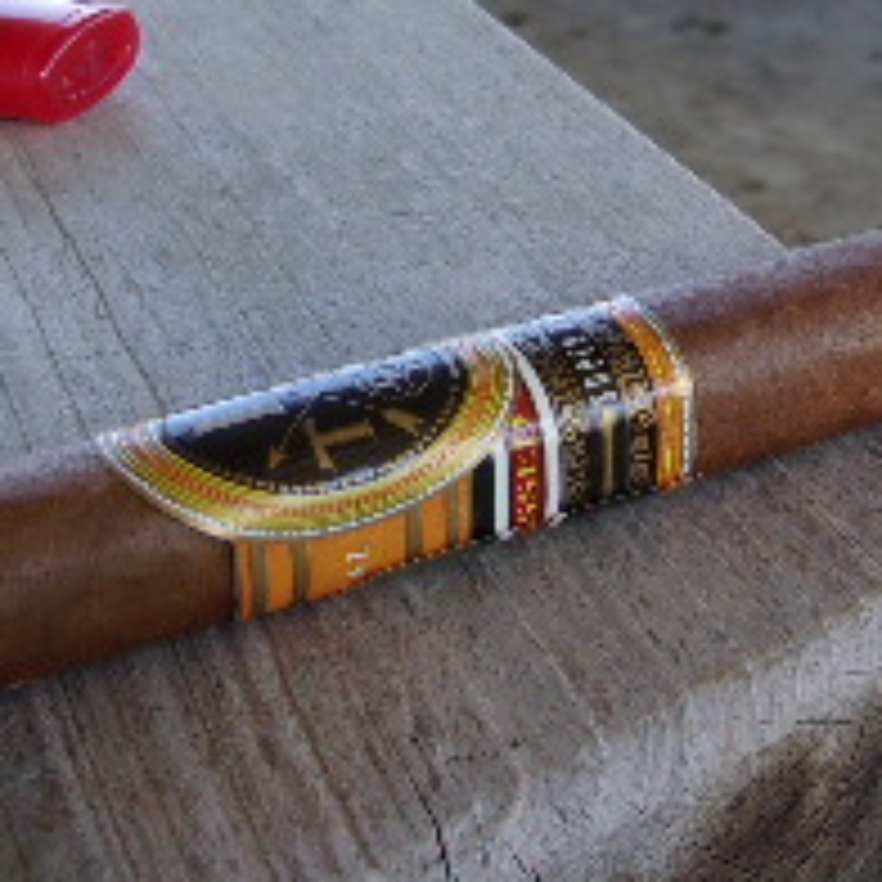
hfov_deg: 22.2
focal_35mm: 78
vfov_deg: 21.8
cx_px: 540
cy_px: 117
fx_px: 2248
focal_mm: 4.9
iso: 80
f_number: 3
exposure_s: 1/150
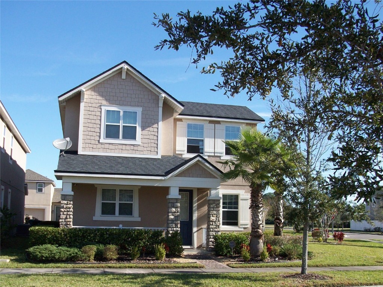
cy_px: 144
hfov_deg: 54.0
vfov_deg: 41.8
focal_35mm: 34
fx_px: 376
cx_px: 192
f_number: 2.8
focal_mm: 5.7
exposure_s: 1/719
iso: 64
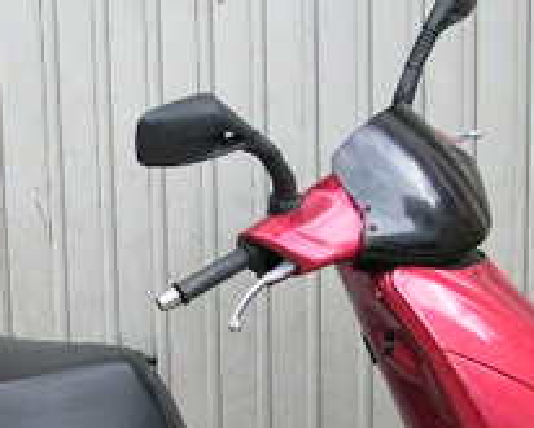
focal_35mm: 102
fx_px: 1613
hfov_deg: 18.6
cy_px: 424
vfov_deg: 14.9
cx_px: 88
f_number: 2.9
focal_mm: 6.6
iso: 100
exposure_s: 1/99.9
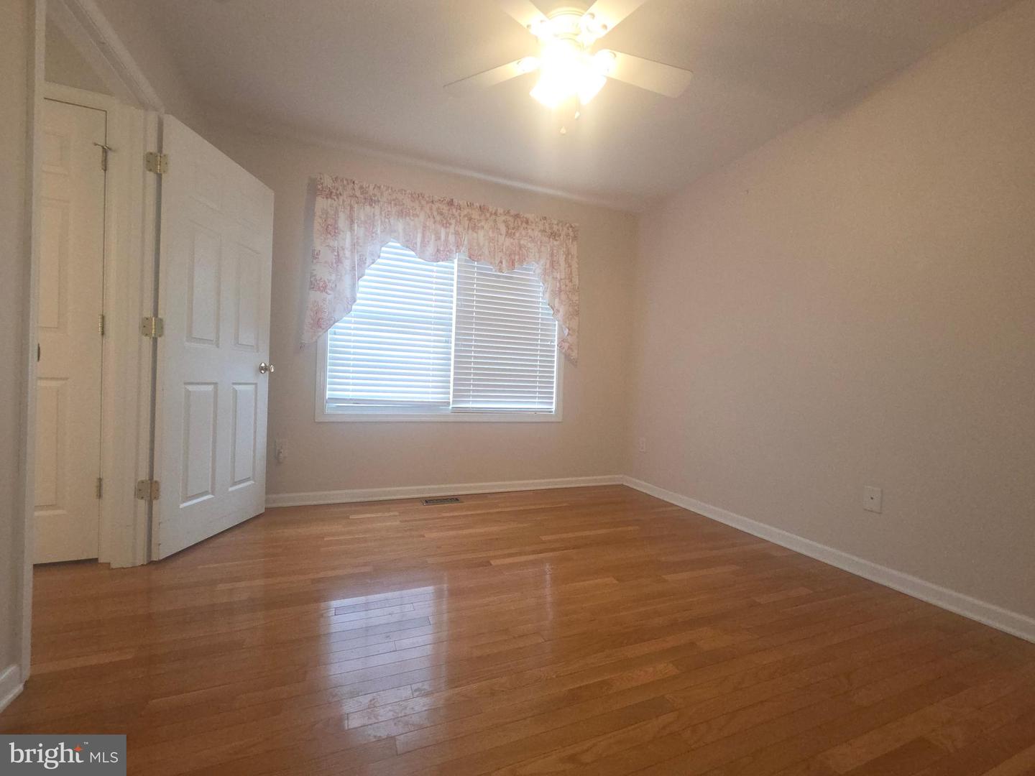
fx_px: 389
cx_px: 518
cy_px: 388
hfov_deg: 106.2
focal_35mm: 13
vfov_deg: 89.9
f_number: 2.2
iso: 250
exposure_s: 1/60
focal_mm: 2.2
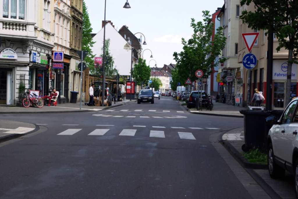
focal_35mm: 82
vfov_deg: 16.6
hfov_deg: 24.6
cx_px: 149
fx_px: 683
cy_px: 100
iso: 100
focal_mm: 55
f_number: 8
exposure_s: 1/125
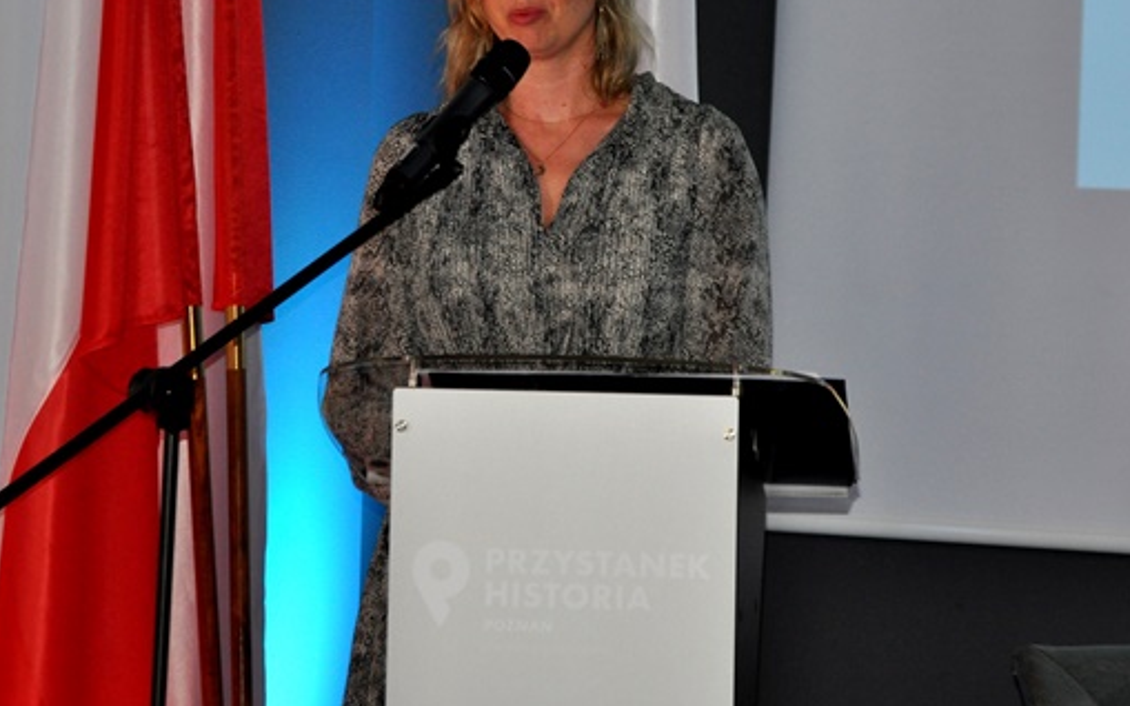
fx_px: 7754
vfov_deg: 5.2
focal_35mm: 252
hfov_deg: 8.3
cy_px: 128
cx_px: 599
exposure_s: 1/60
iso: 800
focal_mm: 105
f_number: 5.6
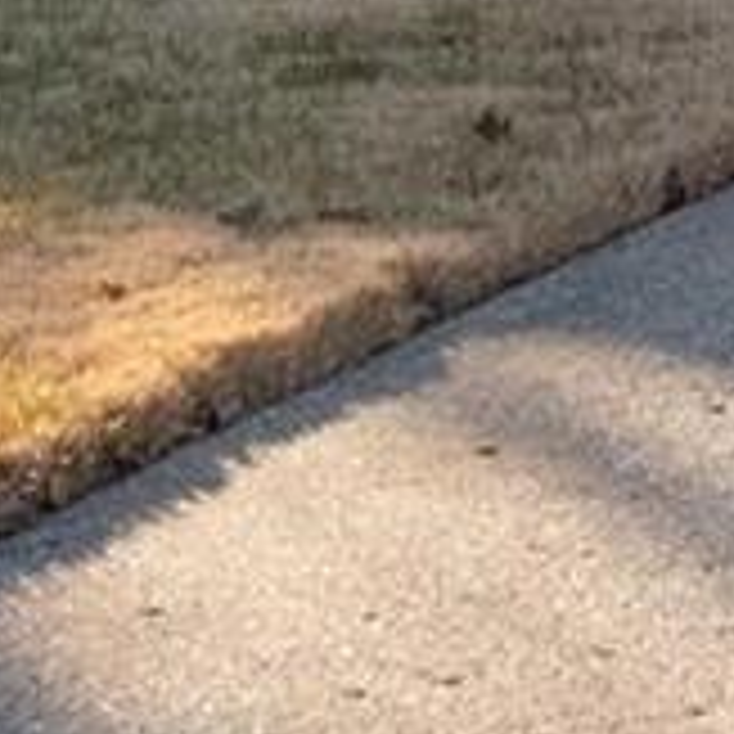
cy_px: -594
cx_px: 757
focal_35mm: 300
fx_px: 7197
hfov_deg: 5.8
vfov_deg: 5.7
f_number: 7.1
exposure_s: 1/320
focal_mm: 18
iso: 400
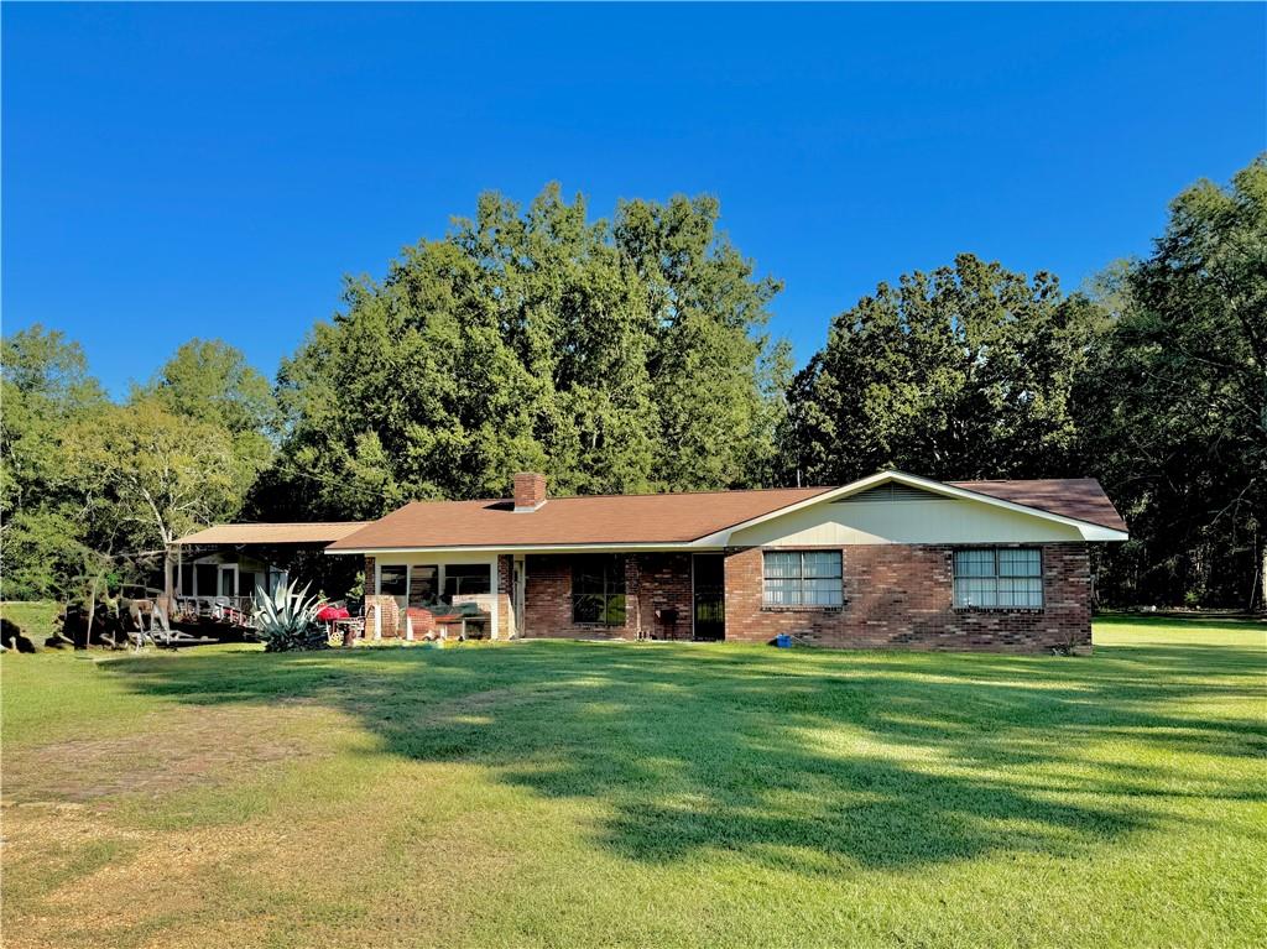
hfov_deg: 71.6
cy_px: 474
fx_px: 878
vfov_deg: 56.8
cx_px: 634
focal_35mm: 24
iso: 80
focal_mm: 6.76
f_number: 1.78
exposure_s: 1/2415
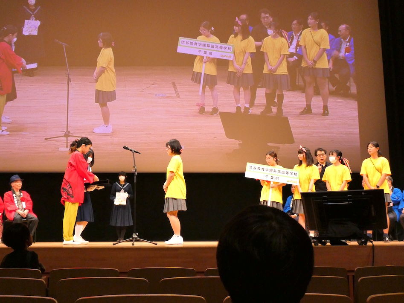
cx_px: 202
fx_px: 548
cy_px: 152
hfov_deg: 40.4
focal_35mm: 47
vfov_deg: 30.9
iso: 400
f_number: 4
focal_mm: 8.4
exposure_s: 1/80
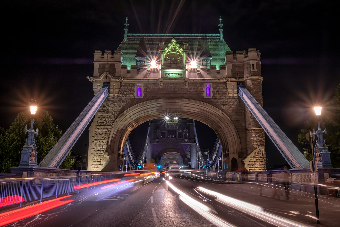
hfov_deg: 60.3
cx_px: 170
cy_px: 114
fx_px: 293
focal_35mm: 31
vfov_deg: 42.3
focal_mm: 20.9
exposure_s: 3
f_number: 16
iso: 400
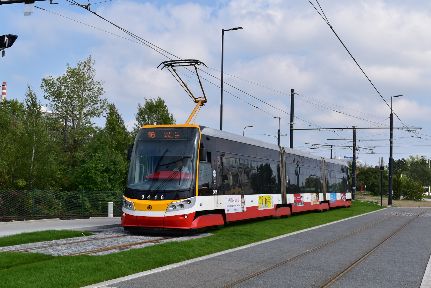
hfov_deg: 38.9
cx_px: 216
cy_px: 144
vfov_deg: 26.5
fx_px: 611
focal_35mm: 51
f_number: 10
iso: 250
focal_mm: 34
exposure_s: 1/400
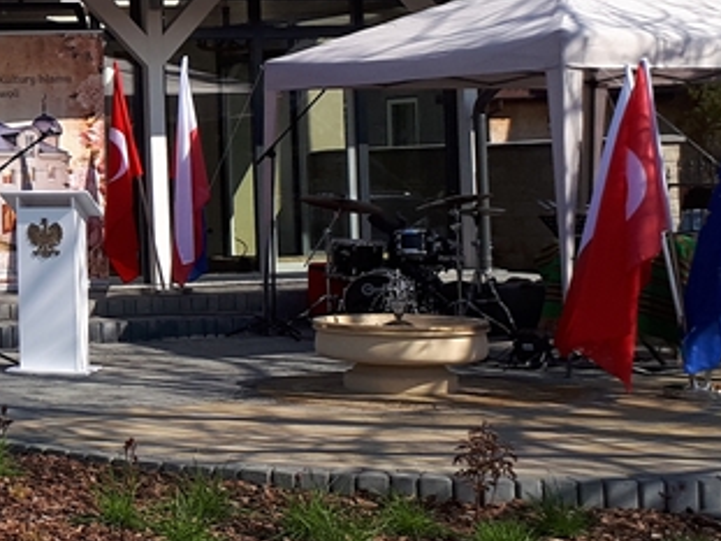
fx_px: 1853
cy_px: 128
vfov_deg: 16.5
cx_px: -322
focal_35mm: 89
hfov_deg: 19.5
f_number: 1.9
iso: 40
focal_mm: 3.6
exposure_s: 1/1443
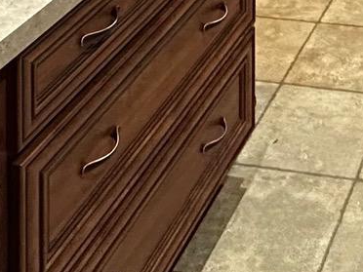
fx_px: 807
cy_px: -423
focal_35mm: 77
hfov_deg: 22.9
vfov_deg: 13.1
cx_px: 455
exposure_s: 1/60
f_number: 2.2
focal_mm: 2.22
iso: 500
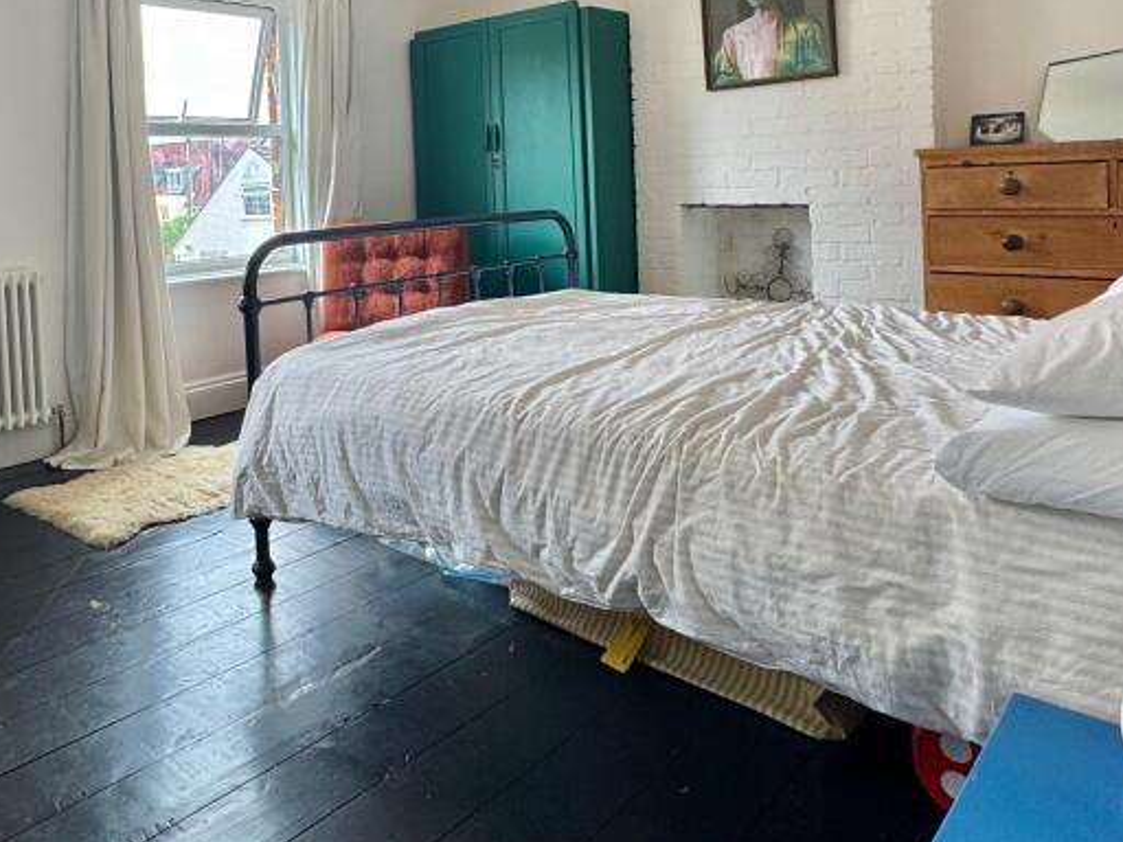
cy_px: 202
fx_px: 908
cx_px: 386
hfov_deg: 62.1
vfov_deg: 47.7
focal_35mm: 28
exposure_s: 1/99
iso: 80
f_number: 2.2
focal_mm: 2.22
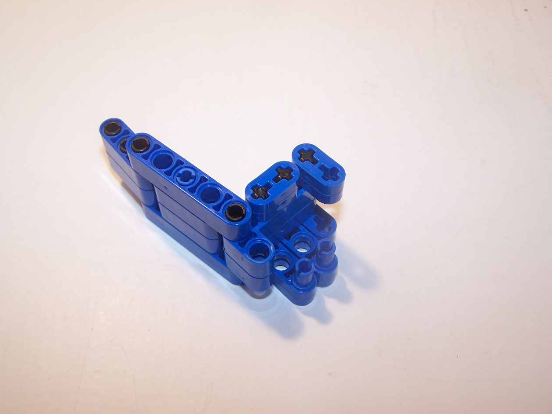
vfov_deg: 36.8
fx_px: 622
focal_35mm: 39
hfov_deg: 47.9
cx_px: 279
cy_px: 204
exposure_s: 1/60
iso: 80
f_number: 2.8
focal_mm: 6.3
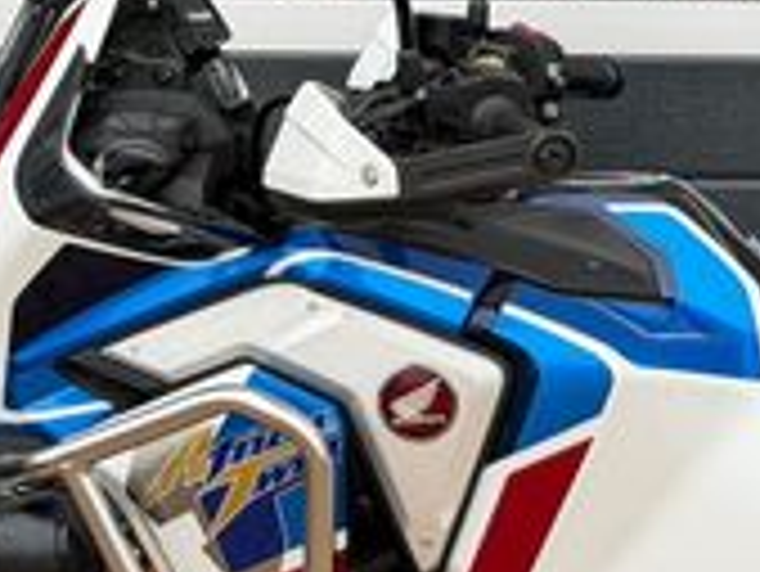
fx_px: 3999
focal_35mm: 182
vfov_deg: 8.1
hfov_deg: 10.7
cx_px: 809
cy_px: 586
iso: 64
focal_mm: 6.76
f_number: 1.78
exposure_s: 1/828
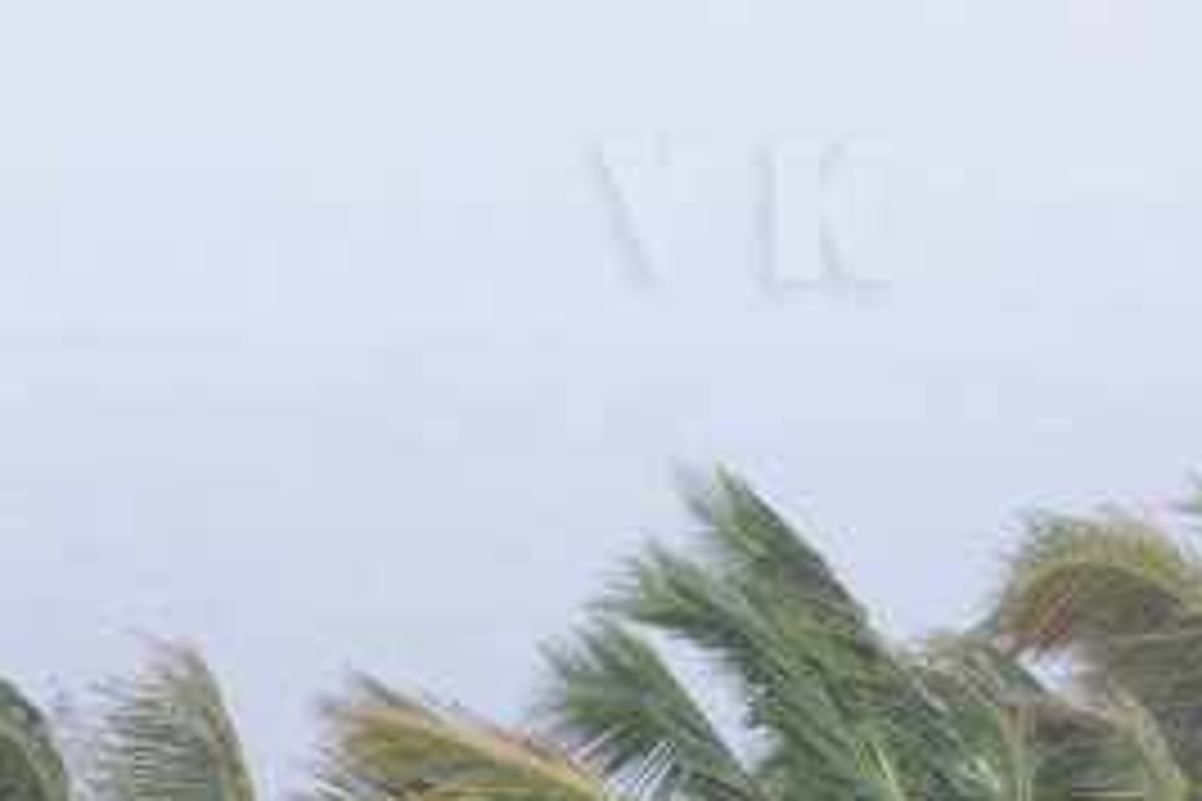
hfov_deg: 2.3
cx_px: 1576
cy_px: 1035
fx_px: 29981
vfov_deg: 1.5
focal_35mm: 898
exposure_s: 1/200
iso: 400
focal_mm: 200
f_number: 9
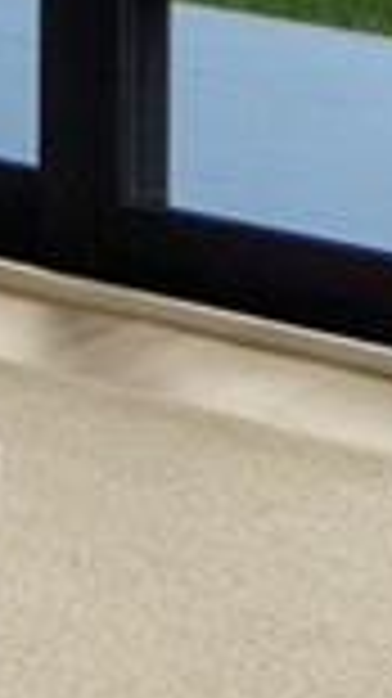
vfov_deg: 10.1
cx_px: -987
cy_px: -815
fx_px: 3591
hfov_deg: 5.6
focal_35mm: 194
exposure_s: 1/80
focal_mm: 12
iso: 100
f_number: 3.2
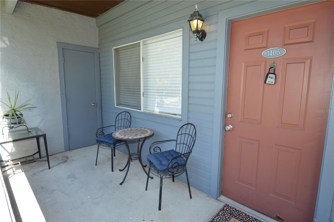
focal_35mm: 18
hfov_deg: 90.1
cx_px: 167
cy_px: 111
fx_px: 167
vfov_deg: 67.3
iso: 400
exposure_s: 1/125
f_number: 5.6
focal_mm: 12
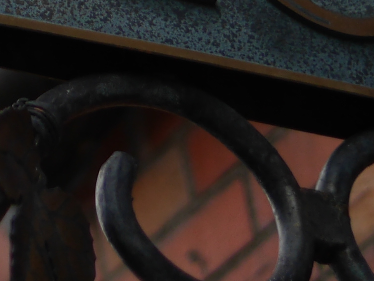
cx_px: -503
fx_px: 3274
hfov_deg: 6.3
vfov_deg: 4.8
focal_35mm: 303
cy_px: -420
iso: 200
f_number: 1.4
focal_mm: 25
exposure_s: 1/800
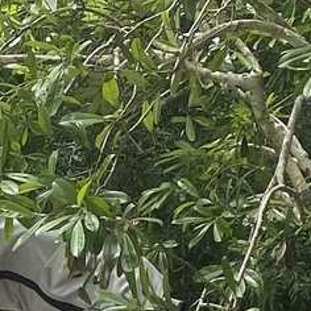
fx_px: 1982
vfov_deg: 7.7
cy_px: 953
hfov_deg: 9.0
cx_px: 116
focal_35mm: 195
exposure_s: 1/981
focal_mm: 4.25
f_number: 1.8
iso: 32
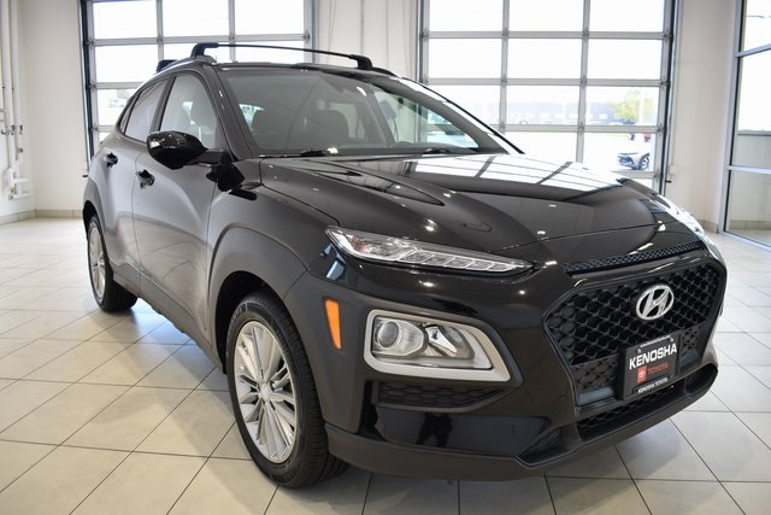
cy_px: 258
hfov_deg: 67.4
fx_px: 578
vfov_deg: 48.0
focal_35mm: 27
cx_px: 386
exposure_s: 1/30
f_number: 3.5
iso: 100
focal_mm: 18
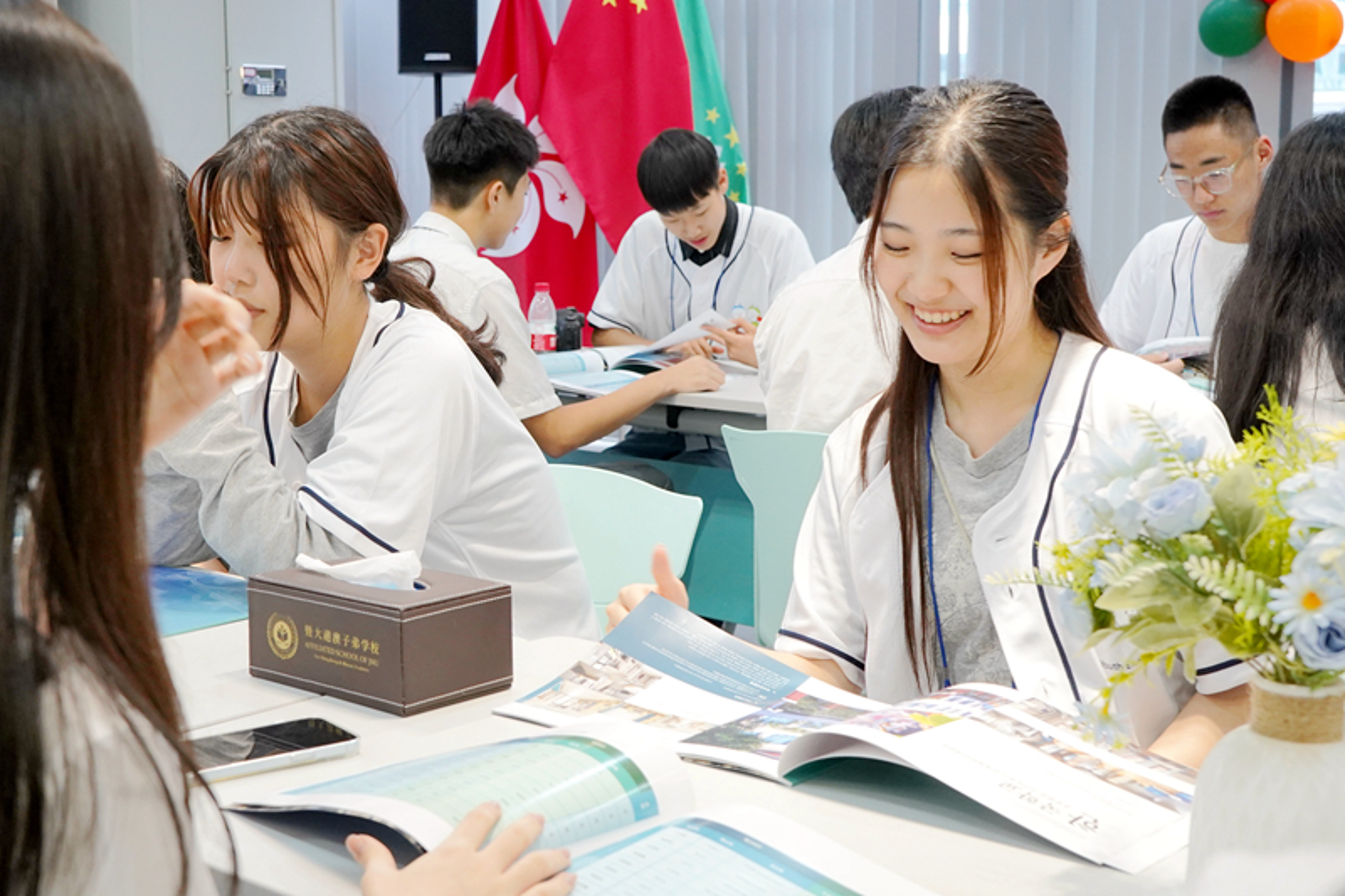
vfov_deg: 36.9
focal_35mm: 36
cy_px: 448
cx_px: 672
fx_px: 1345
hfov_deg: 53.1
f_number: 6.3
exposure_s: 1/125
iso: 2000
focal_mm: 36
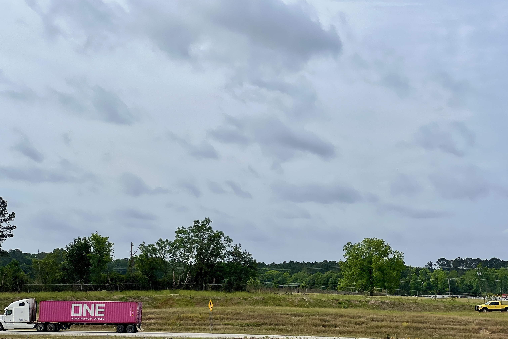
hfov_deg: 25.1
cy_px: 175
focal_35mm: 81
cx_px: 253
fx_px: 1143
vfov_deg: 16.9
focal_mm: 9
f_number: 2.8
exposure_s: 1/1410
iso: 32
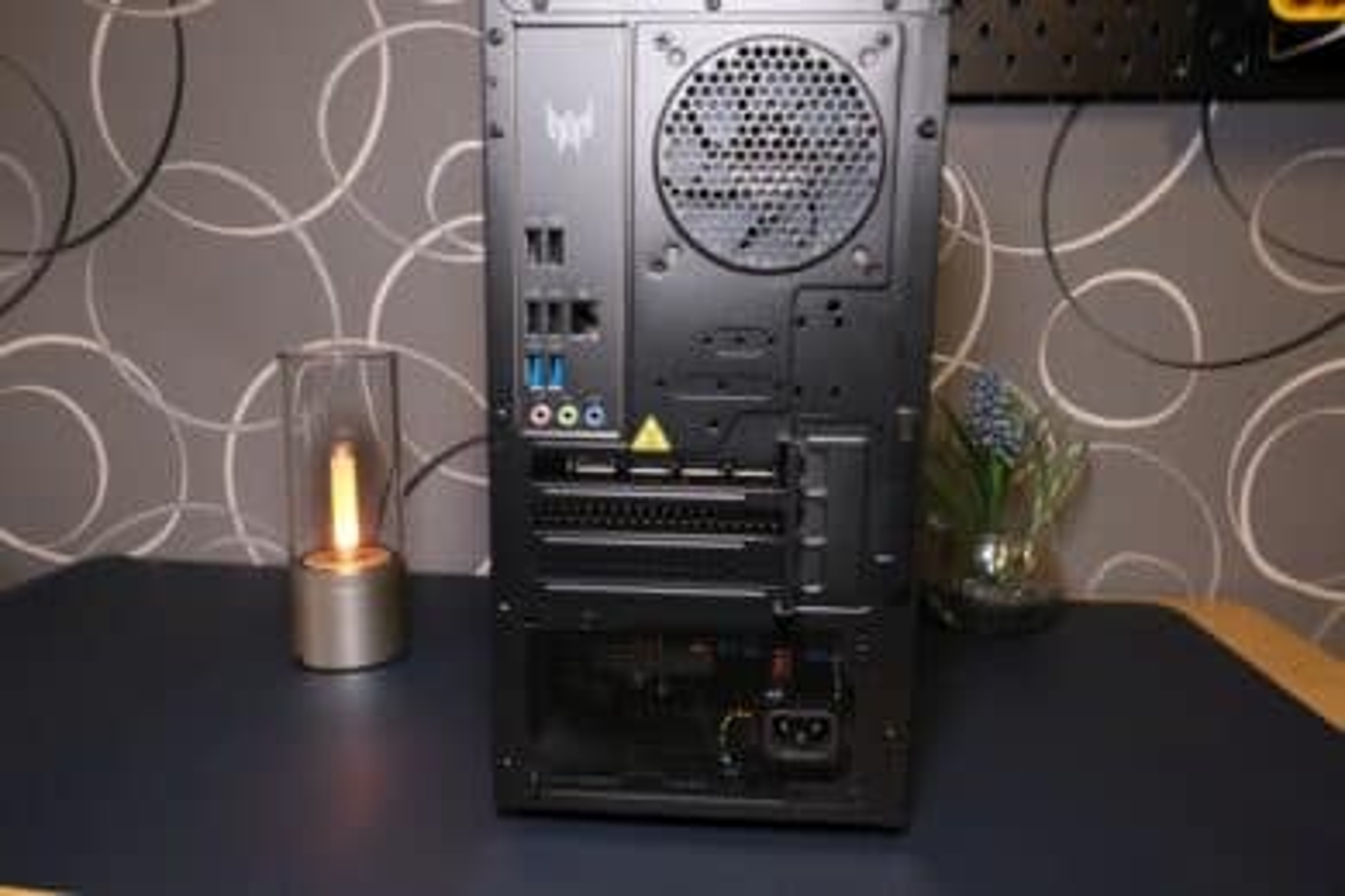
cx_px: 672
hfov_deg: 73.7
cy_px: 448
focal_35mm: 24
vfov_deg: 53.1
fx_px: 897
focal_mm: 16
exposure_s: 1/14
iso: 1600
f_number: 8
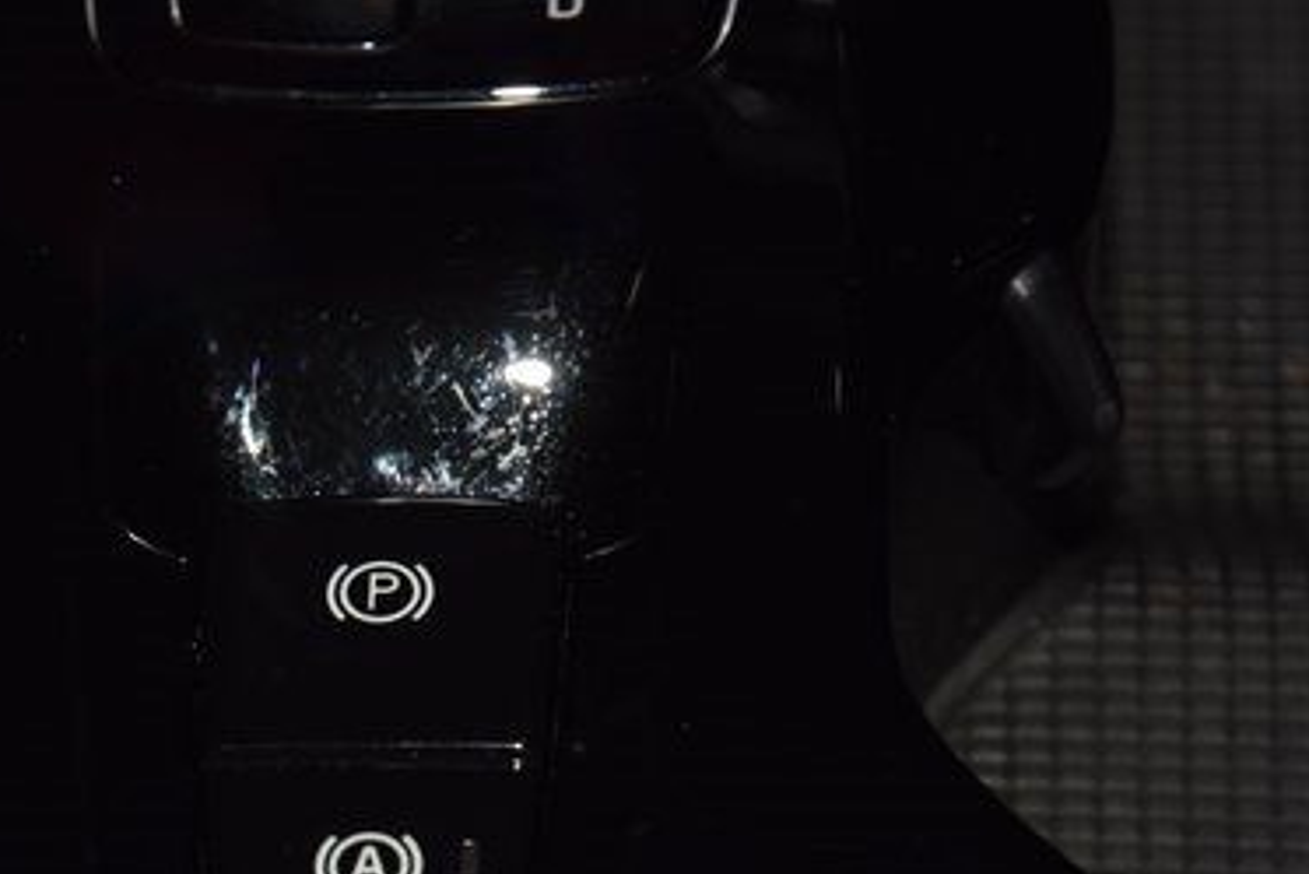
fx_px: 6547
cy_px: 742
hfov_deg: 11.4
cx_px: 361
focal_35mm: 180
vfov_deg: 7.6
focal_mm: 70
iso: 100
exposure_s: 1/125
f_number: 8
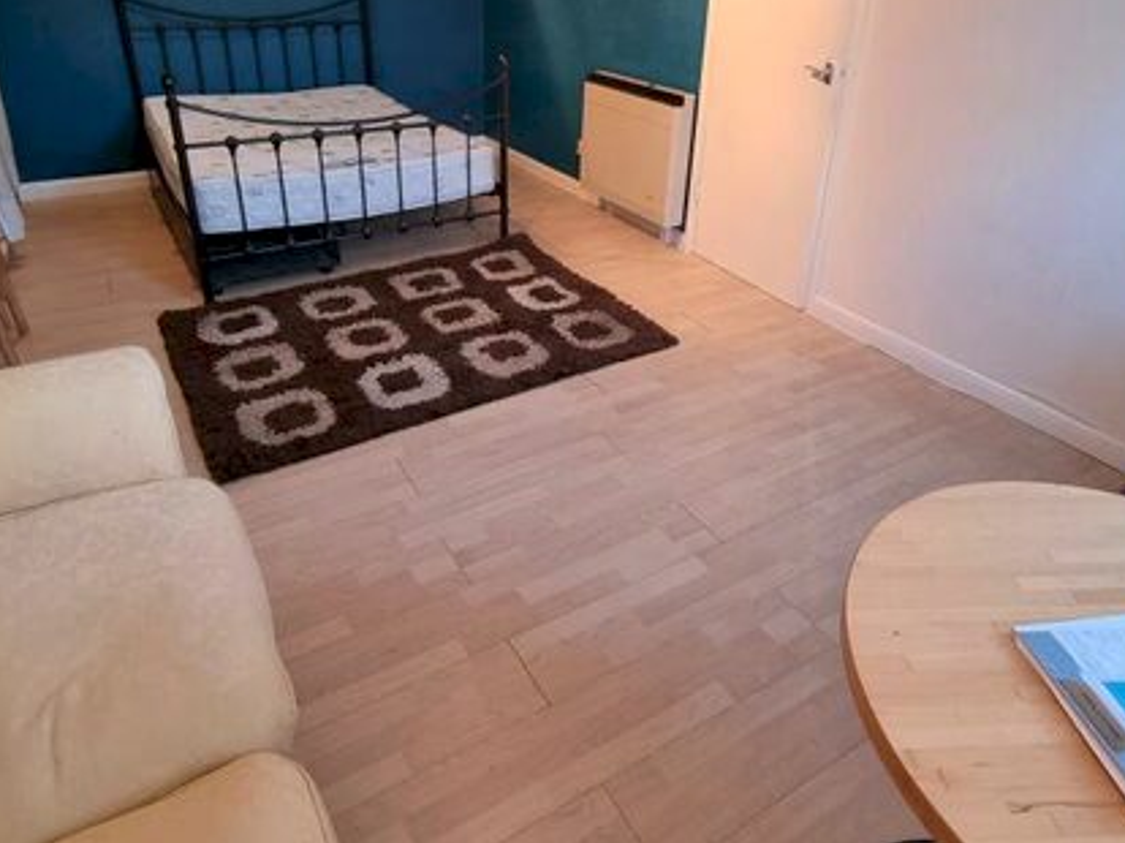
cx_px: 549
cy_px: 300
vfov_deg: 60.0
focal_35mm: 22
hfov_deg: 76.4
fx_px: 715
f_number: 2.2
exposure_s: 1/50
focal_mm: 2.2
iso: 400
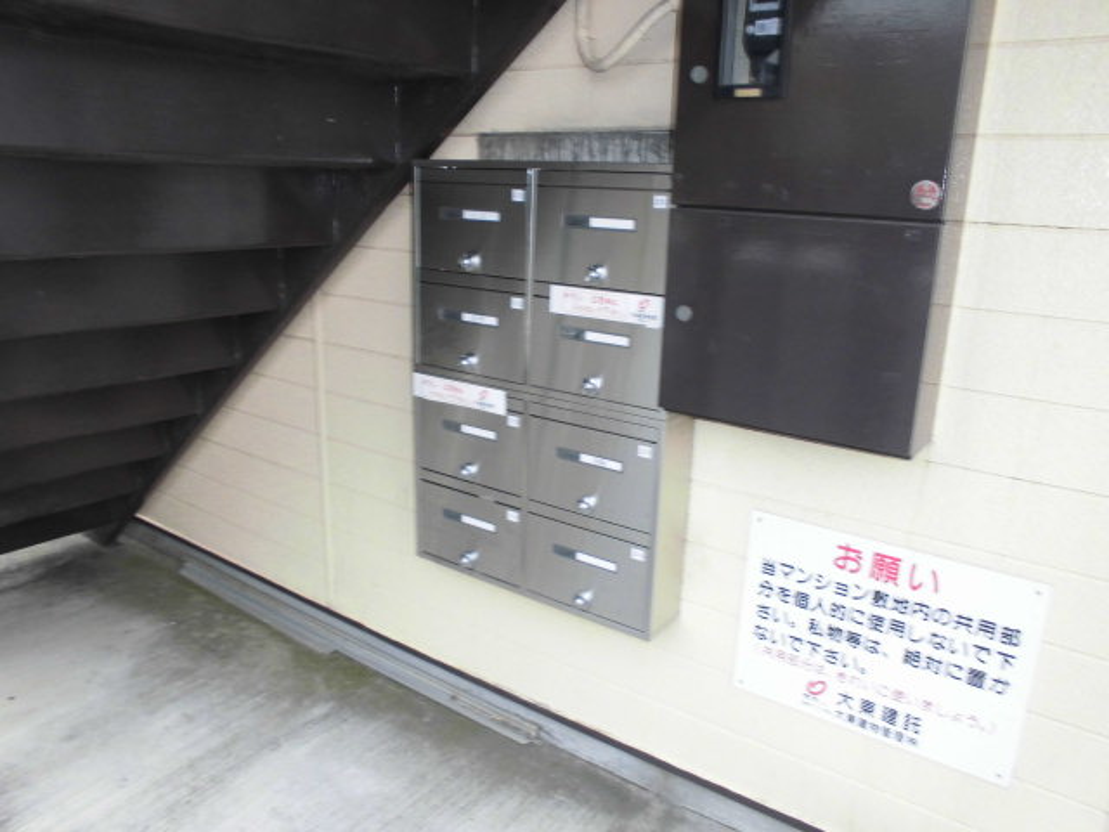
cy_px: 416
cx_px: 554
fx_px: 833
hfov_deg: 67.3
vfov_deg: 53.1
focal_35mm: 26
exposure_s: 1/100
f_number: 3.5
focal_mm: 4.6
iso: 100
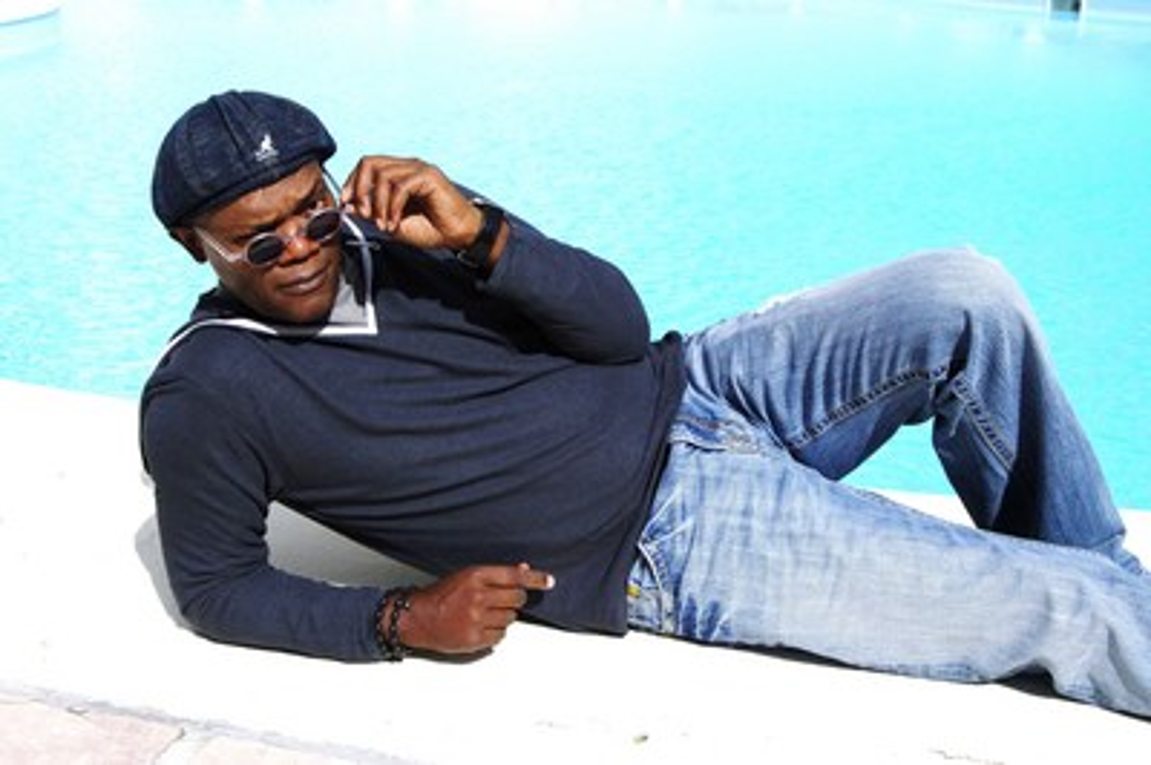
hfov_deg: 42.4
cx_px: 576
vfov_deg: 28.9
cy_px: 382
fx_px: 1485
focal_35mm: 46
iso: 400
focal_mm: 31
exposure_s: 1/1500
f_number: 9.5
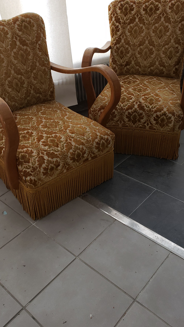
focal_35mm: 32
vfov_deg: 61.0
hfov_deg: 36.6
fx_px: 278
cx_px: 74
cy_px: 174
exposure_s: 1/60
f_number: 2.4
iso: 100
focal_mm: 4.3
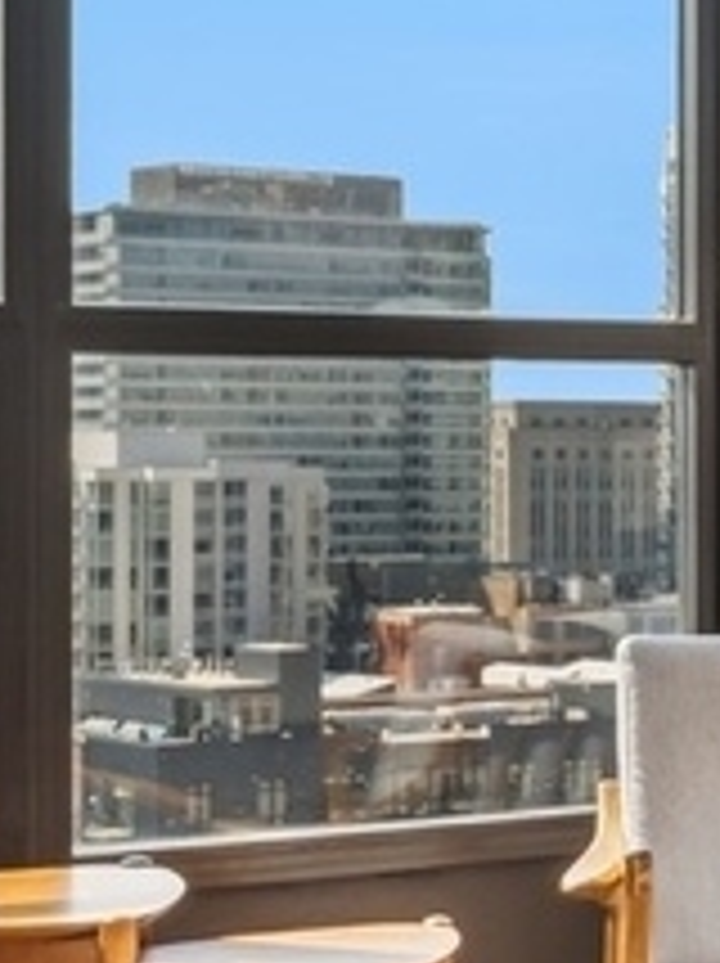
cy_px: 513
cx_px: 1760
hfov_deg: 10.3
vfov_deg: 15.9
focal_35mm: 124
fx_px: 3446
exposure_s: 1/400
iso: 320
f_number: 8
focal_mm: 17
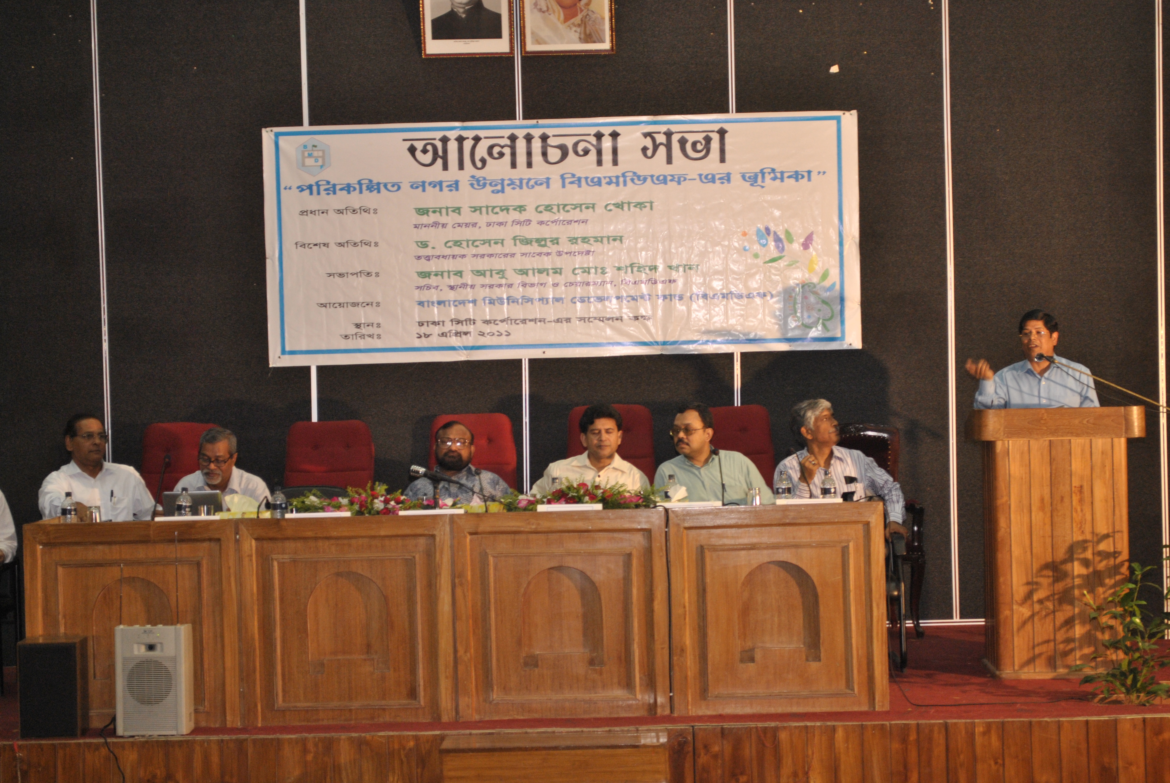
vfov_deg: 18.2
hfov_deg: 27.0
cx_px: 585
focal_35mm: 75
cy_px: 392
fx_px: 2440
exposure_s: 1/25
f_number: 5.6
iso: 400
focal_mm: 50
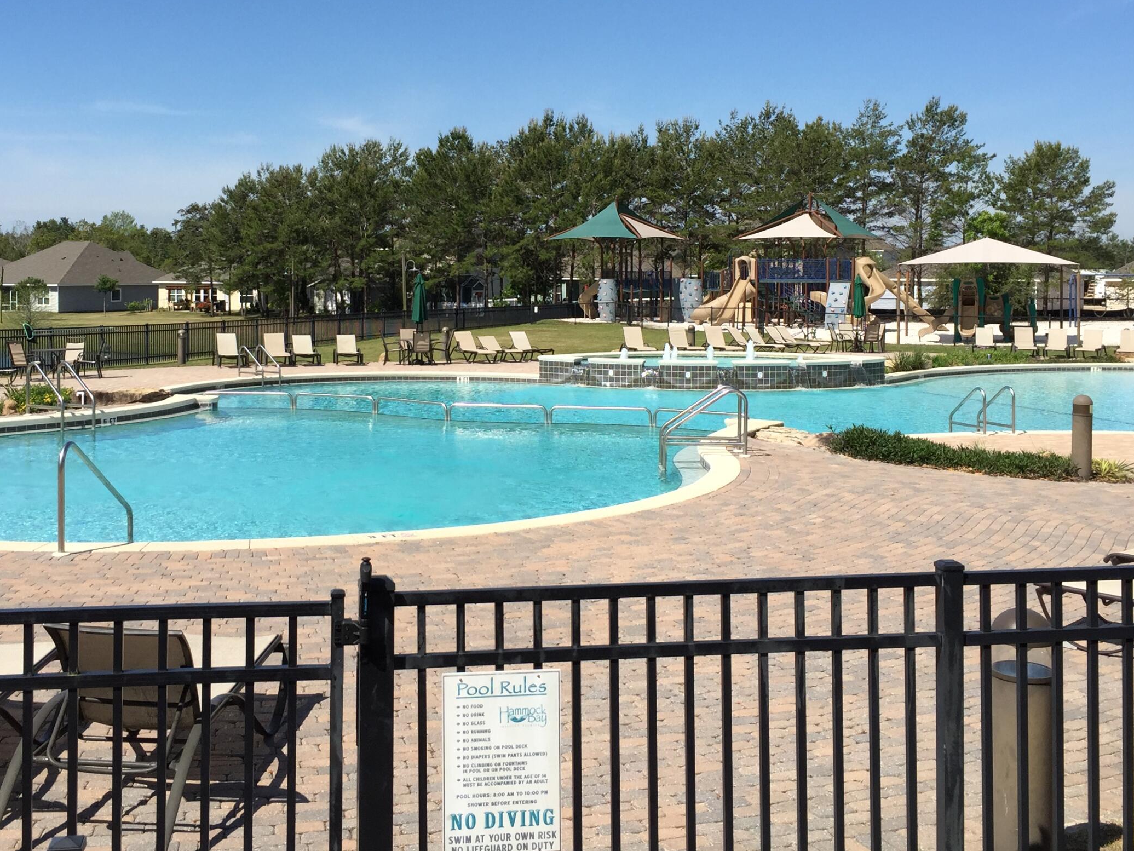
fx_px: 1376
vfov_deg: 34.2
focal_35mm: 42
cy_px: 312
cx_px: 496
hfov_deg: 44.7
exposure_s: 1/2326
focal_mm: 4.15
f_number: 2.2
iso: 32
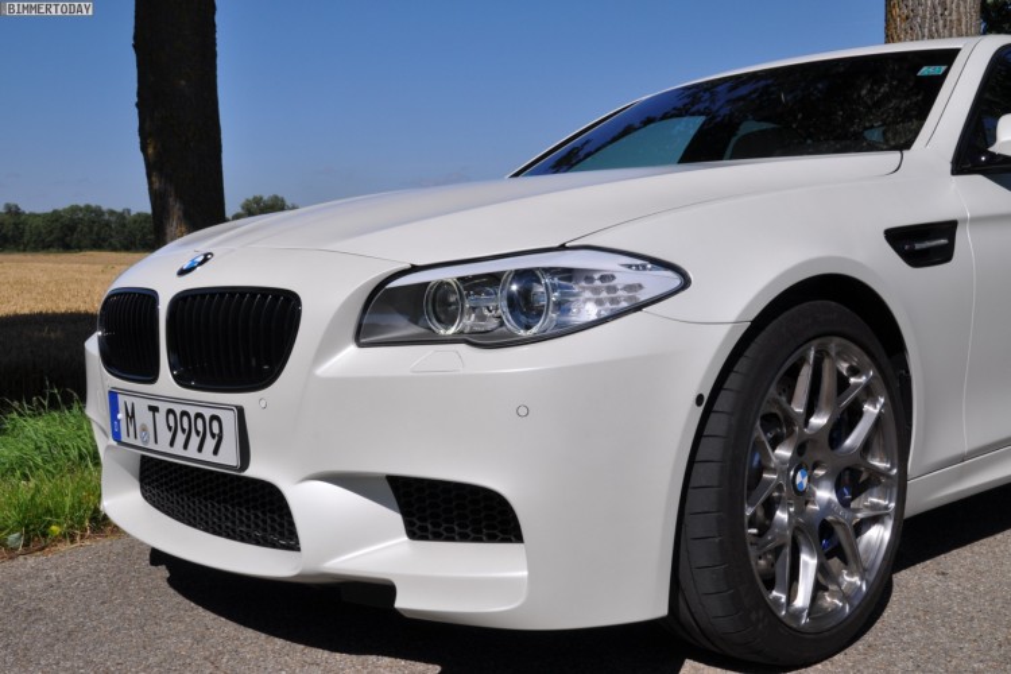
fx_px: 1095
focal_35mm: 39
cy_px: 337
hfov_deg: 49.6
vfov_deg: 34.2
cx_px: 506
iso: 200
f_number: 16
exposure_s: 1/250
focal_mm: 26
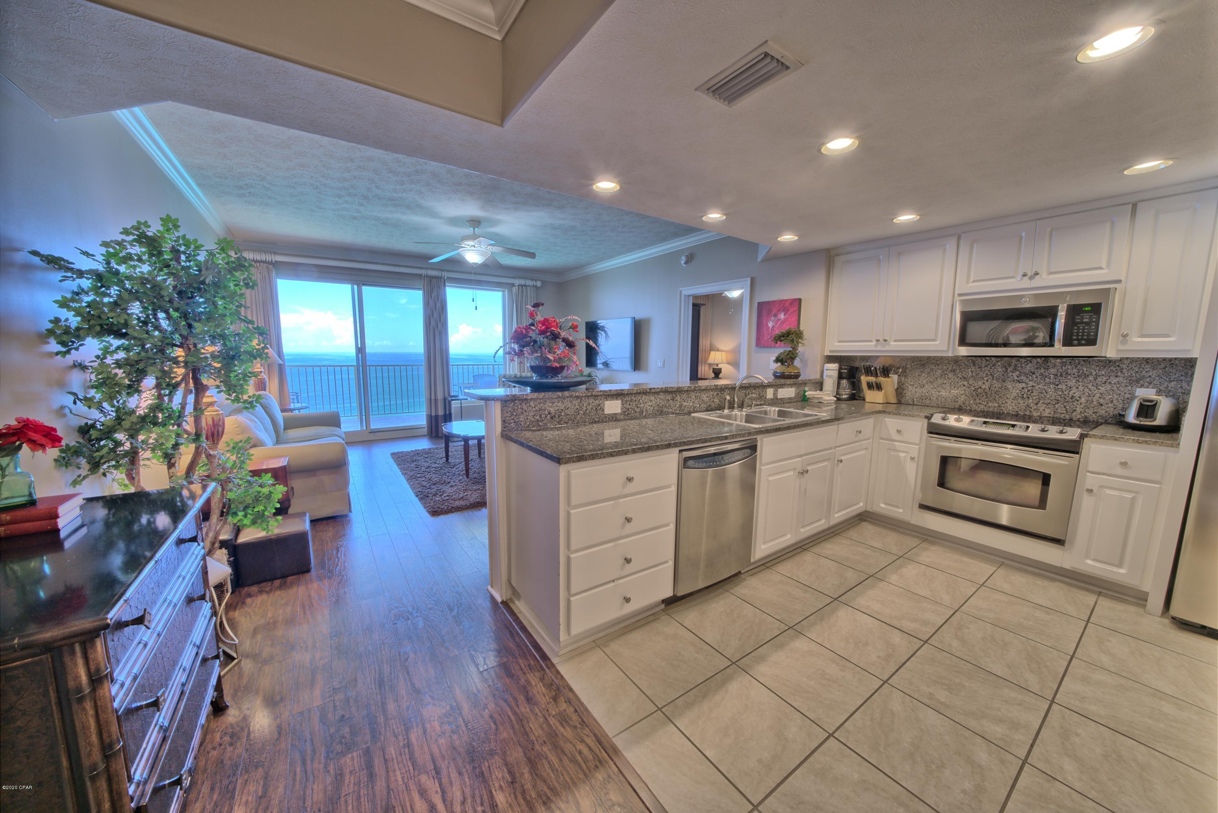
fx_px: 406
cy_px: 406
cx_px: 609
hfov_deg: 112.6
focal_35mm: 12
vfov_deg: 90.0
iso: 400
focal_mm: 12
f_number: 19
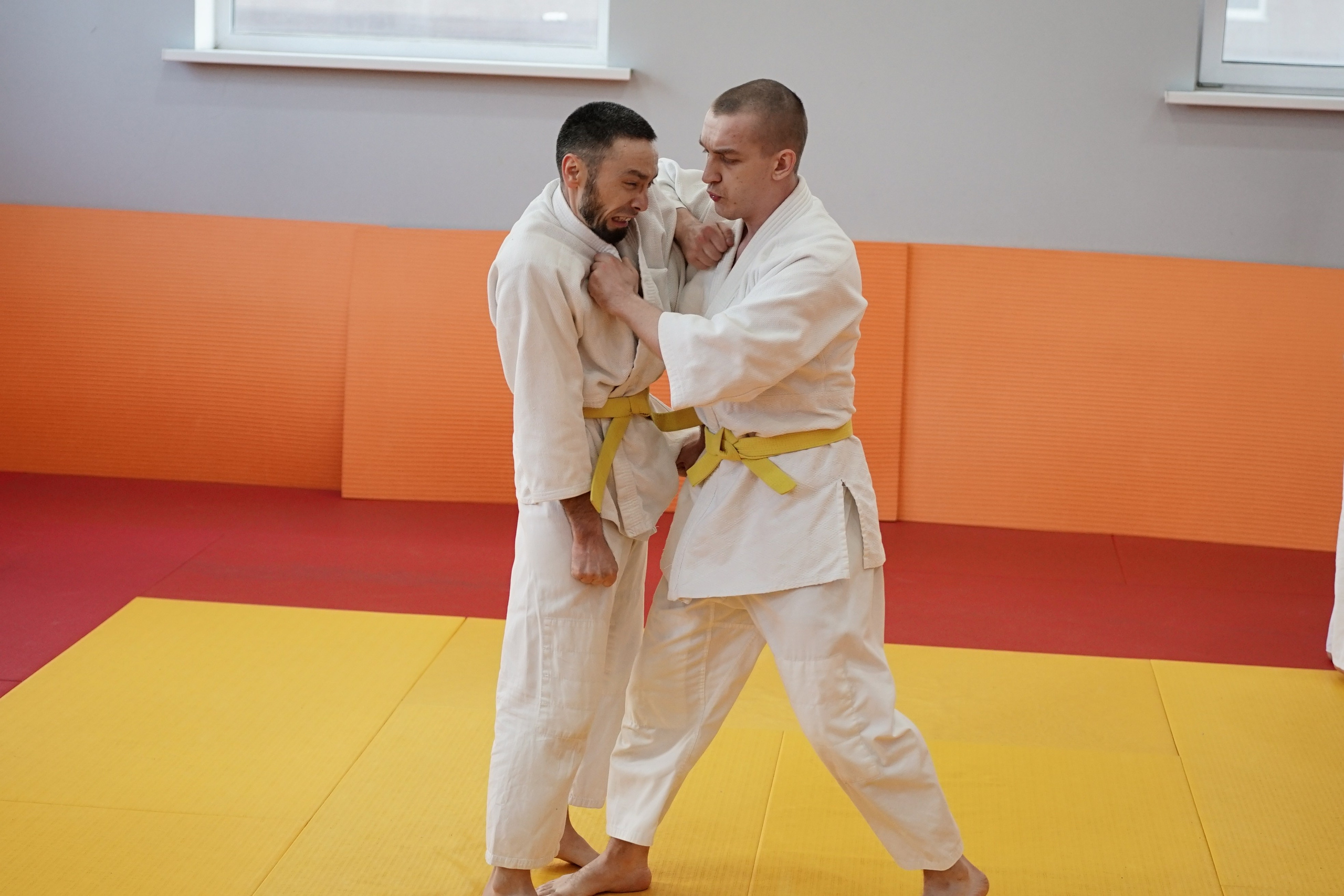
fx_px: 2501
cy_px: 448
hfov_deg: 30.1
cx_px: 672
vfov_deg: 20.3
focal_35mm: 67
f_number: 2.8
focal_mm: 45
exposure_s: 1/400
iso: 800
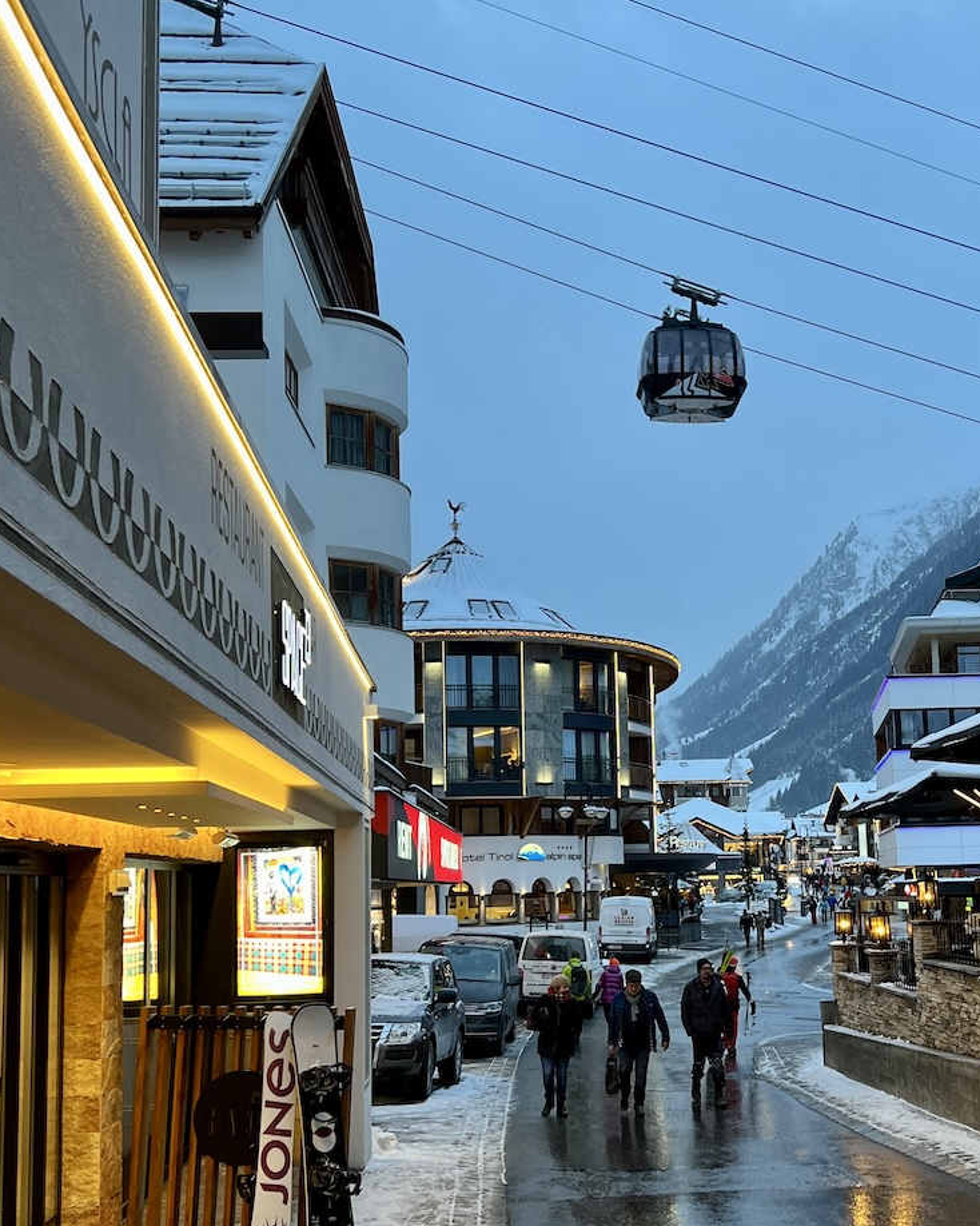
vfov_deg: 46.6
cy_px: 739
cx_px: 626
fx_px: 1414
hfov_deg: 37.9
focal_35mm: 39
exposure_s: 1/100
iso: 125
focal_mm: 5.7
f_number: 1.5
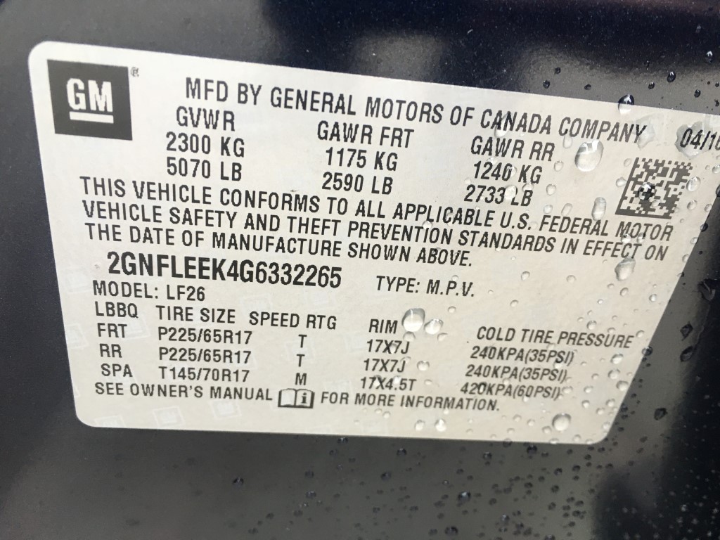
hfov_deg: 61.7
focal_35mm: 29
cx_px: 360
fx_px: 603
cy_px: 270
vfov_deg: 48.2
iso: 40
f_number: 2.2
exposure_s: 1/30
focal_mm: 4.15
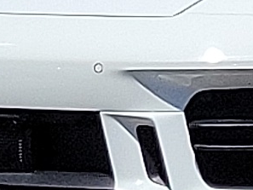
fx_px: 1024
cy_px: -27
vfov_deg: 10.5
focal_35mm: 140
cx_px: 399
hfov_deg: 13.2
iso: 50
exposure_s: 1/5000
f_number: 1.8
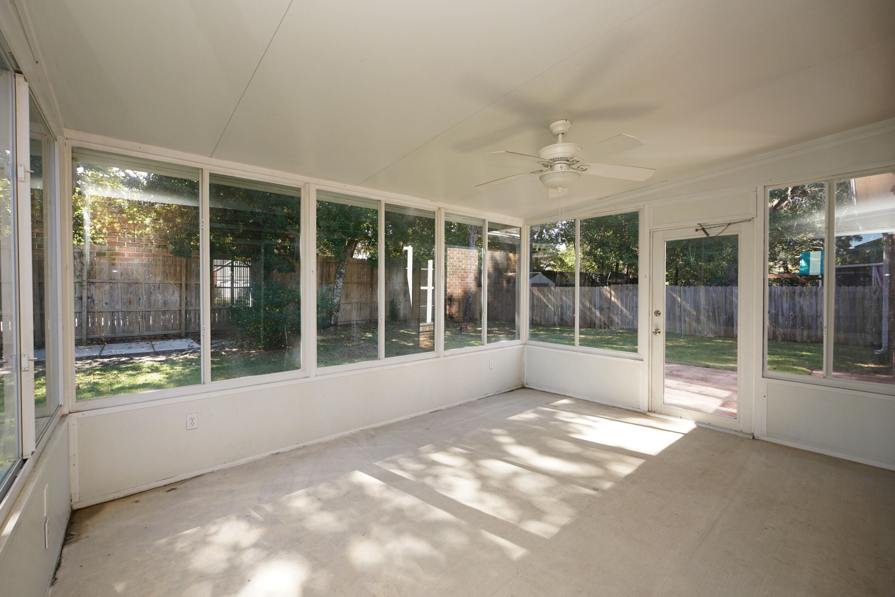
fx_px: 373
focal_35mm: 15
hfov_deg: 100.4
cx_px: 448
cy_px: 298
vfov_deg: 77.3
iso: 100
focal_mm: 10
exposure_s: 1/60
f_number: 4
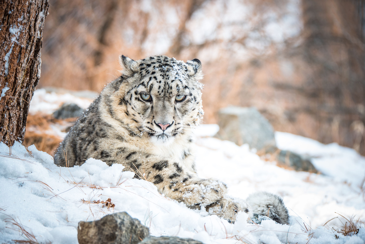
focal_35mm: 380
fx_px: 3854
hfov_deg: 5.4
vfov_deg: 3.6
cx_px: 182
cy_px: 122
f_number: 6
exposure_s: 1/125
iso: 800
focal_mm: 380
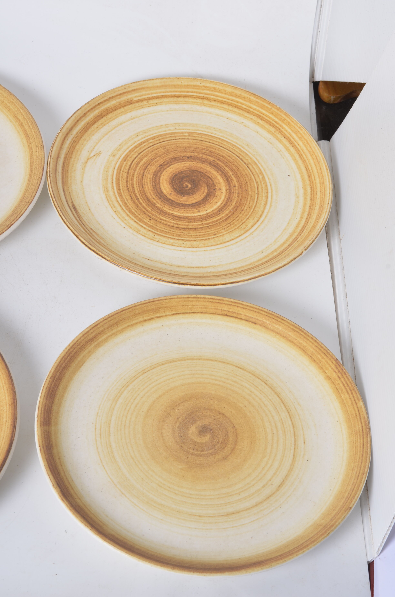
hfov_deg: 18.1
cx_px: 198
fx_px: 1240
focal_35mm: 75
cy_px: 298
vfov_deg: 27.0
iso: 100
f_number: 11
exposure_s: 1/125
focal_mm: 50
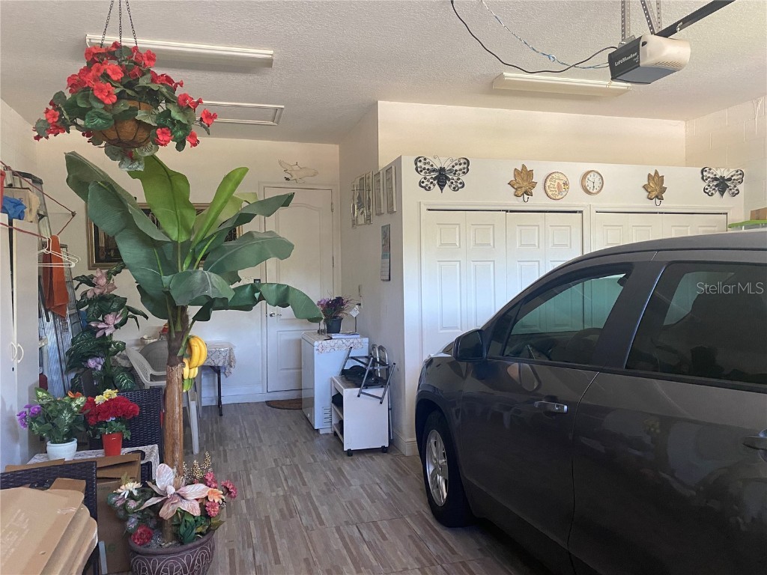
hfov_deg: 67.3
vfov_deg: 53.1
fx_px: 576
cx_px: 384
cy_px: 288
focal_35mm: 26
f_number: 1.8
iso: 320
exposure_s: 1/60
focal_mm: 4.25
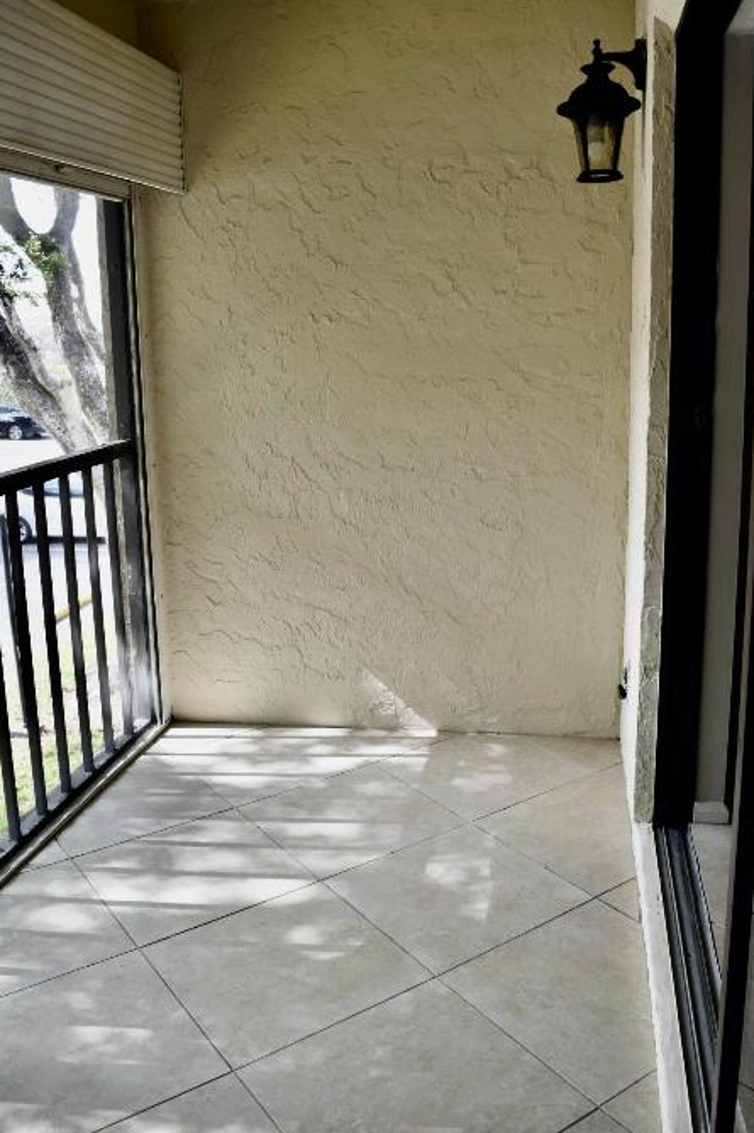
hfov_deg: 42.2
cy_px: 508
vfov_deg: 60.2
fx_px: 975
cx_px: 419
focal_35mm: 31
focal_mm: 18
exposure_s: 1/160
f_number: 6.3
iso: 400
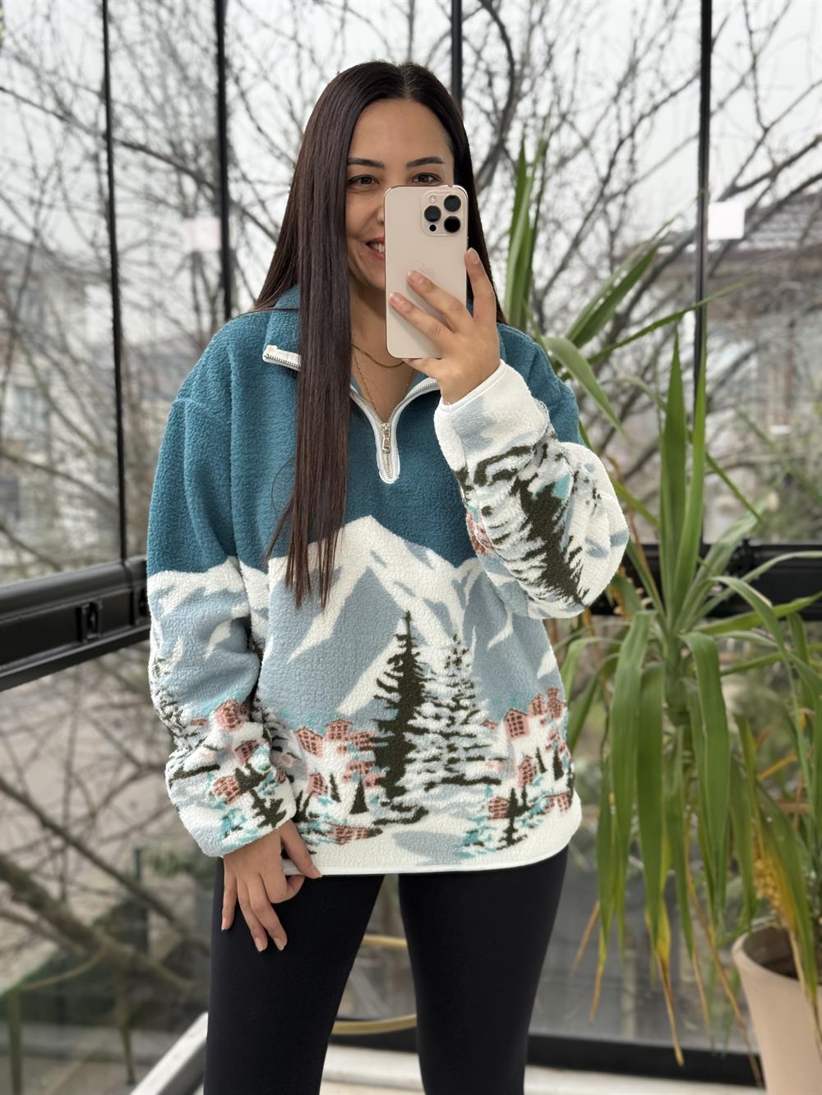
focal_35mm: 48
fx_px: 1520
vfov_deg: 39.7
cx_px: 411
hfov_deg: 30.3
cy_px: 548
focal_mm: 6.76
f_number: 1.78
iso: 100
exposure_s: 1/173
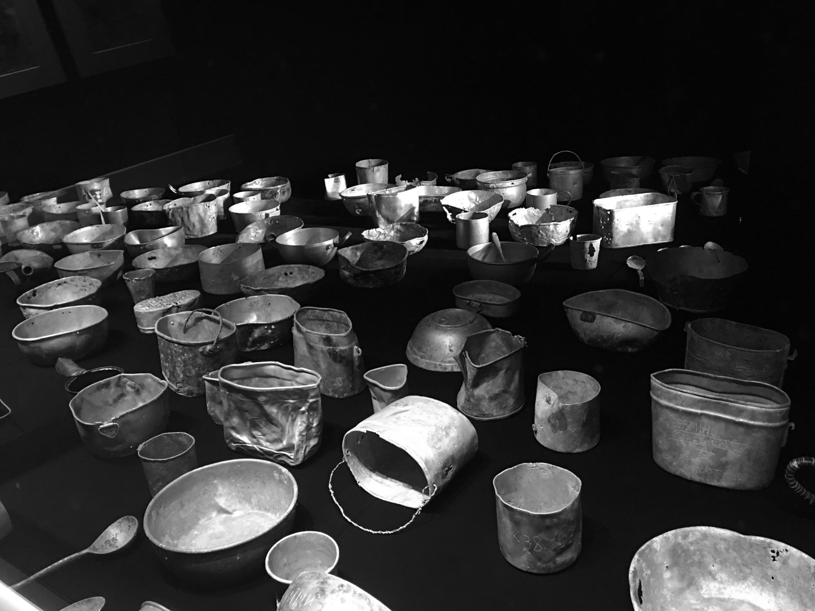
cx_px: 408
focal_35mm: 29
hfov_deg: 61.7
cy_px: 306
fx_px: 683
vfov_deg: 48.2
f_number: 2.2
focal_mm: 4.15
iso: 125
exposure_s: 1/8
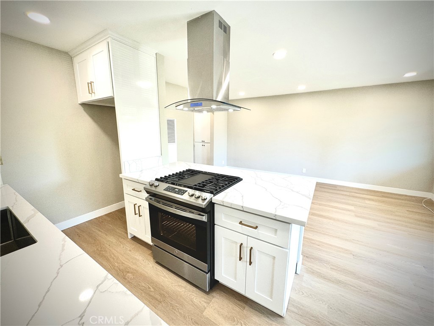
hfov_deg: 102.1
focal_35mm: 14
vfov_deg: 85.7
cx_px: 217
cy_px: 163
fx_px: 176
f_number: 2.2
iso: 125
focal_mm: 2.22
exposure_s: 1/120
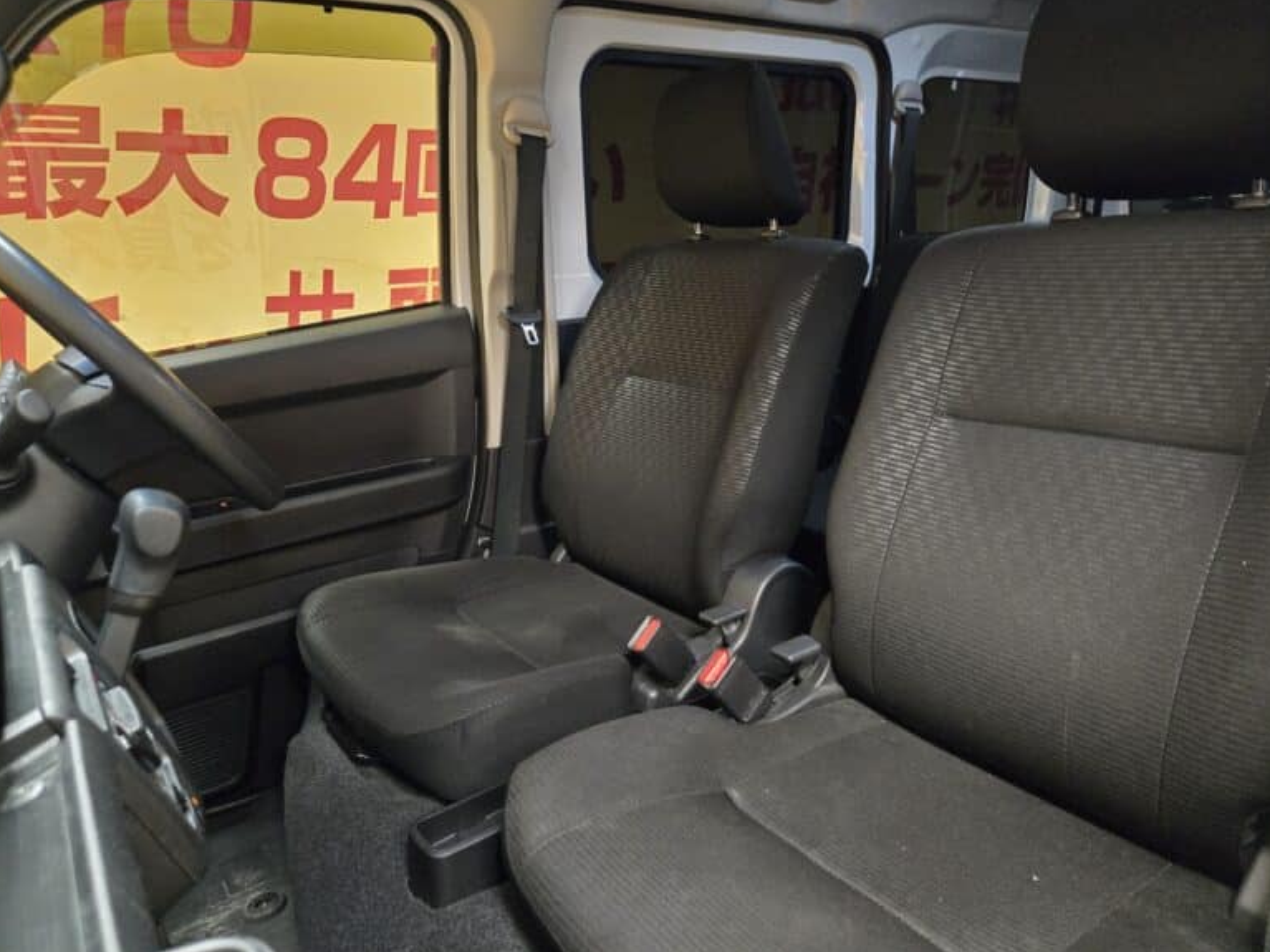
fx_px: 880
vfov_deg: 56.8
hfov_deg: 71.6
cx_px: 656
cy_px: 462
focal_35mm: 24
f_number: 1.8
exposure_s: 1/100
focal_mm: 5.4
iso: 2000
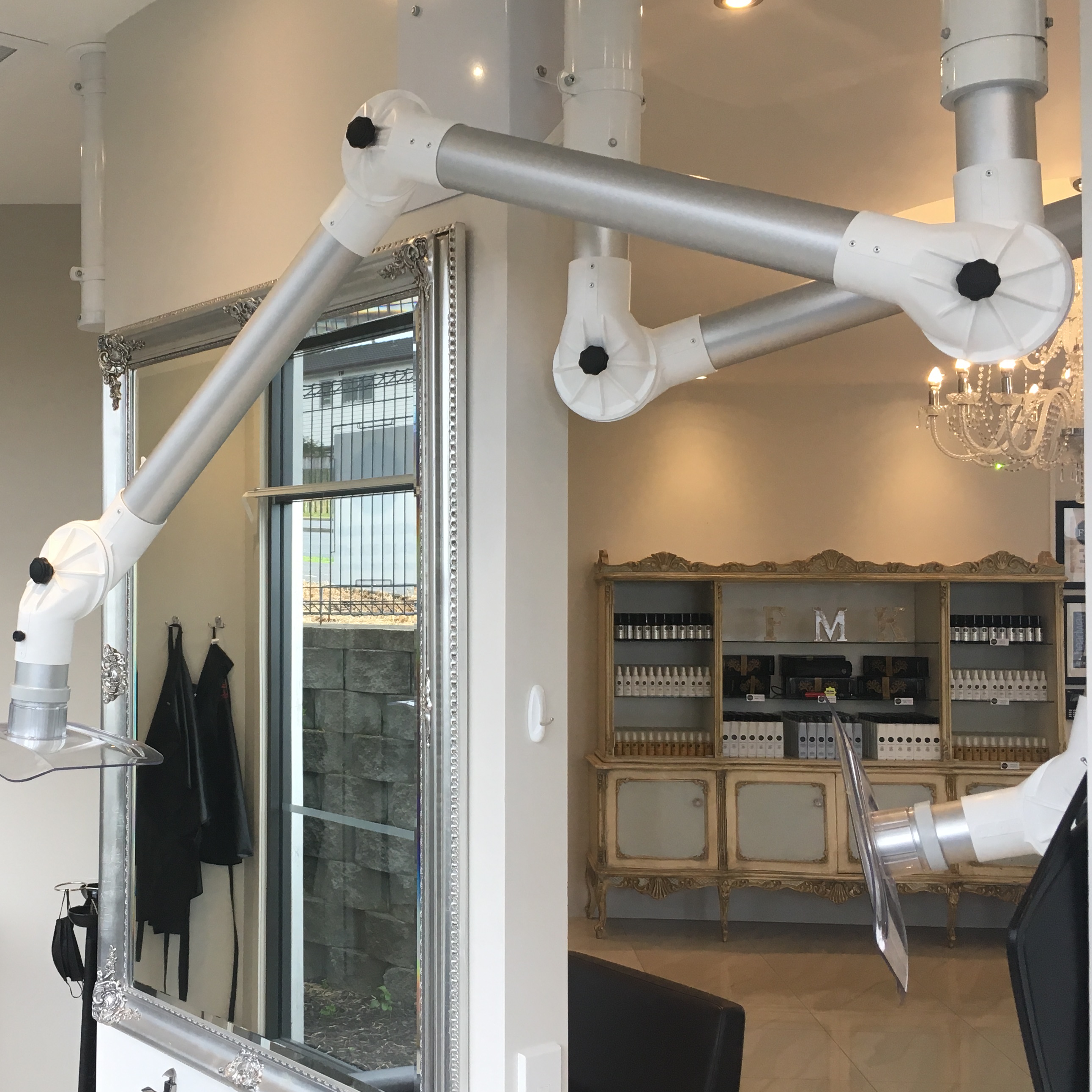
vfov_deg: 41.9
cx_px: 359
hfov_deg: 41.3
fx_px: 1428
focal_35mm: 40
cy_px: 550
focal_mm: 4.15
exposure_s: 1/33
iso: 32
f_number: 2.2
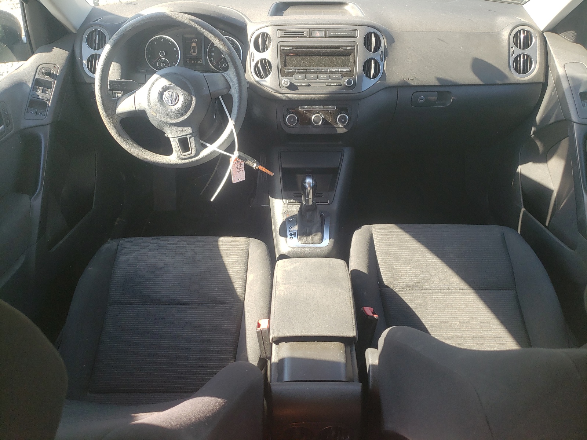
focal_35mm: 26
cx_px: 294
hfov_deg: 67.3
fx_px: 441
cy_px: 220
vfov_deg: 53.1
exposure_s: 1/196
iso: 50
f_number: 1.5
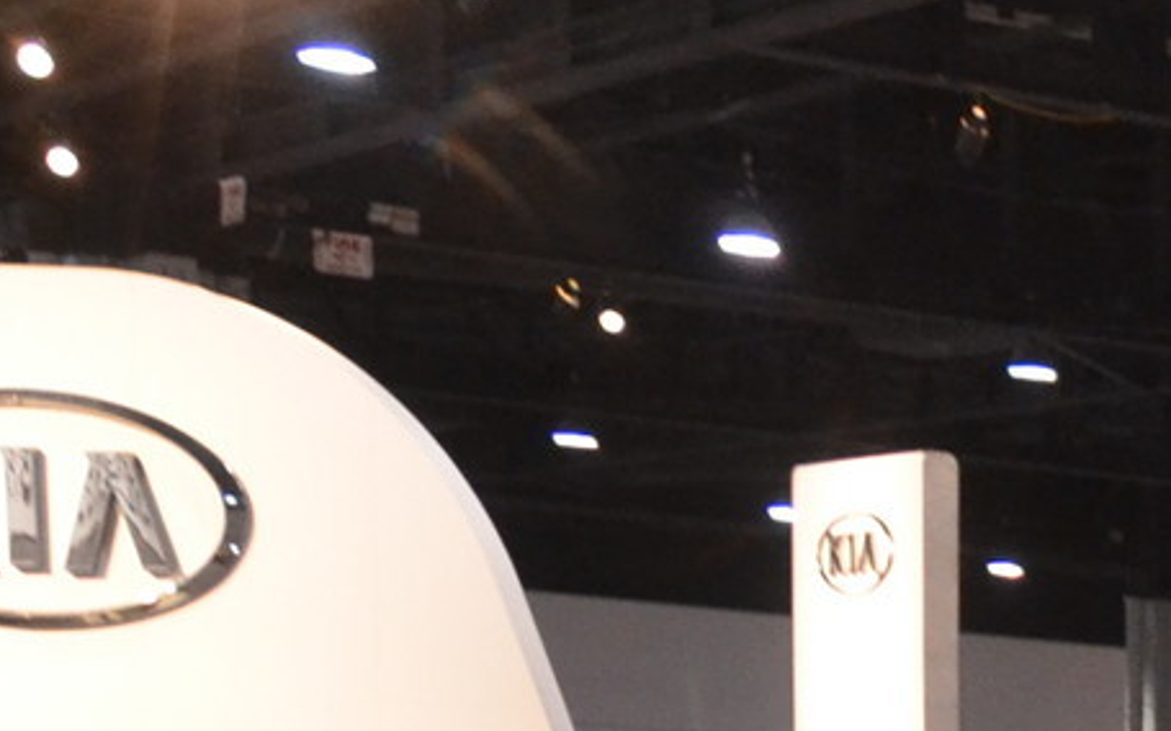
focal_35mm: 151
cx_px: 2381
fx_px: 4817
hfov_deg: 12.2
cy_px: 2098
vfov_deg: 7.7
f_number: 3.5
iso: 1600
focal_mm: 18
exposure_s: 1/80
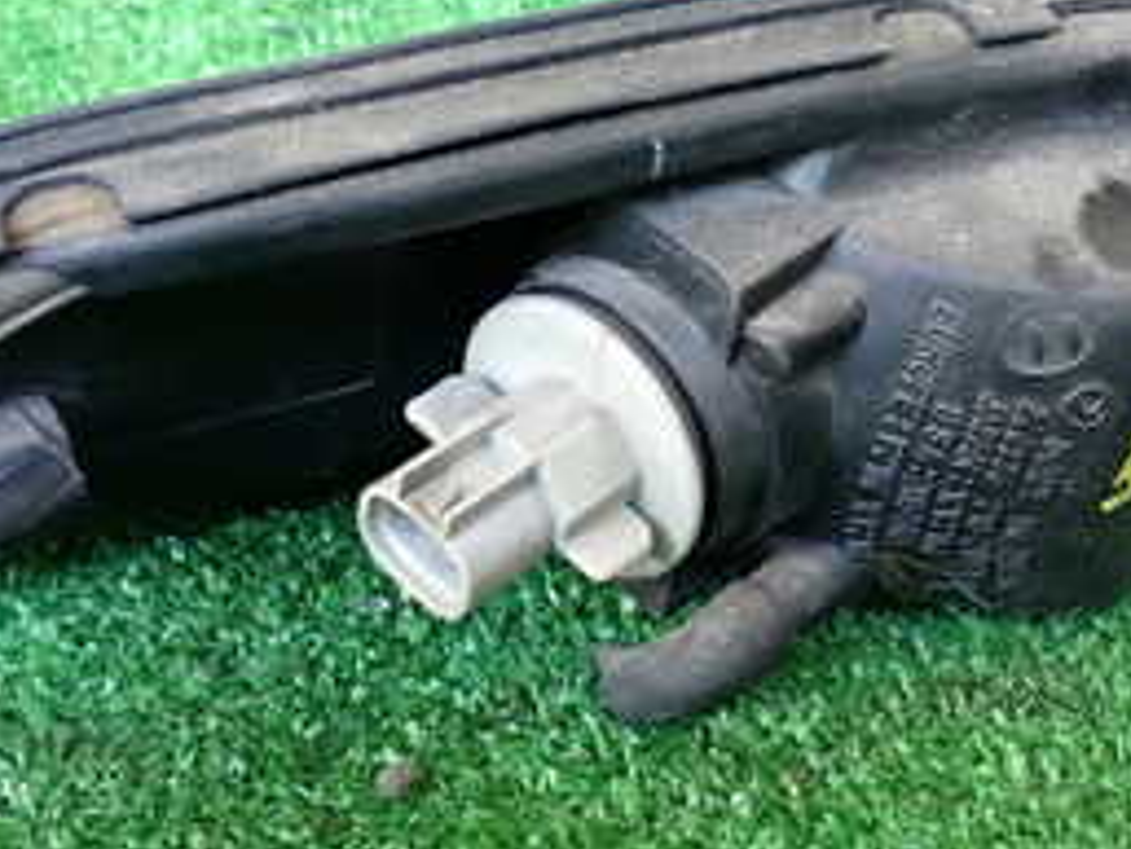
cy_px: 435
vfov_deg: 21.0
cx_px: 673
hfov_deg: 27.7
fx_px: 2288
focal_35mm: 70
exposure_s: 1/30
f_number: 2.3
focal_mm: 5.4
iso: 250
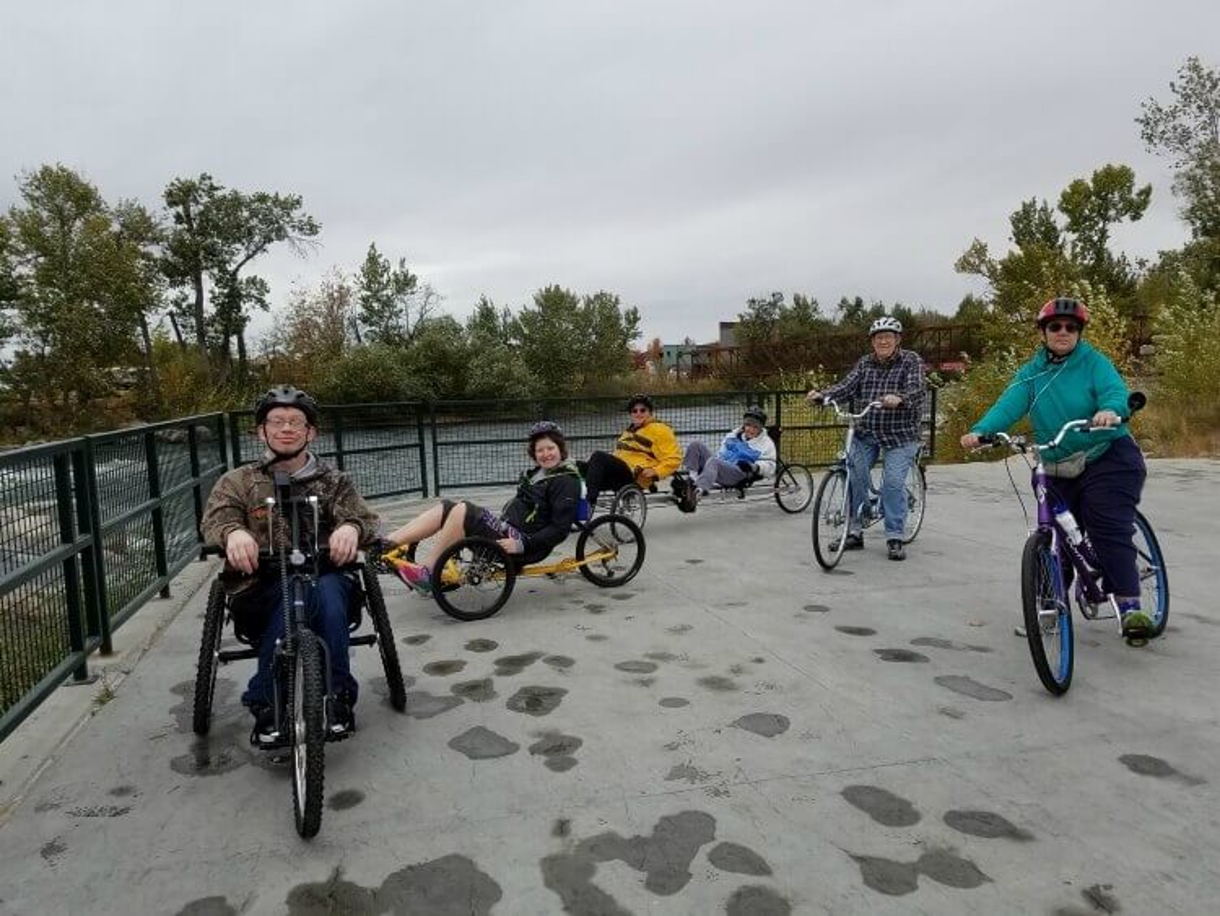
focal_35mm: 26
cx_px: 610
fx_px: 917
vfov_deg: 53.1
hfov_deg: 67.3
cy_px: 458
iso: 50
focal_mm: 4.2
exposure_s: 1/1592
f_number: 1.7
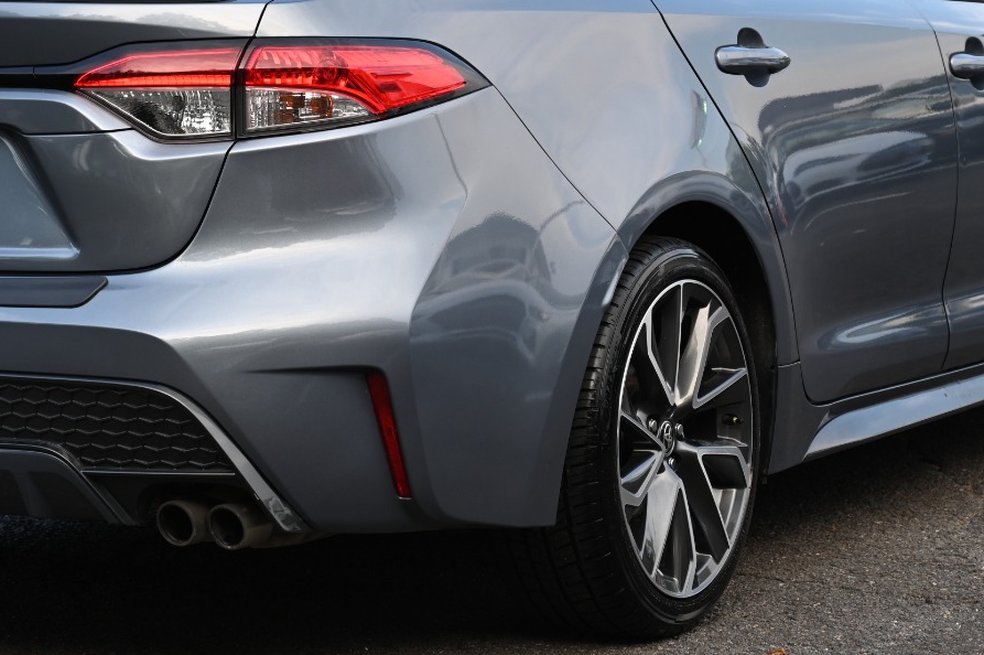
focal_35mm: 120
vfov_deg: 11.4
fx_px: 3277
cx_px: 397
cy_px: 174
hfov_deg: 17.1
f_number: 4
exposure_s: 1/250
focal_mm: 66
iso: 200
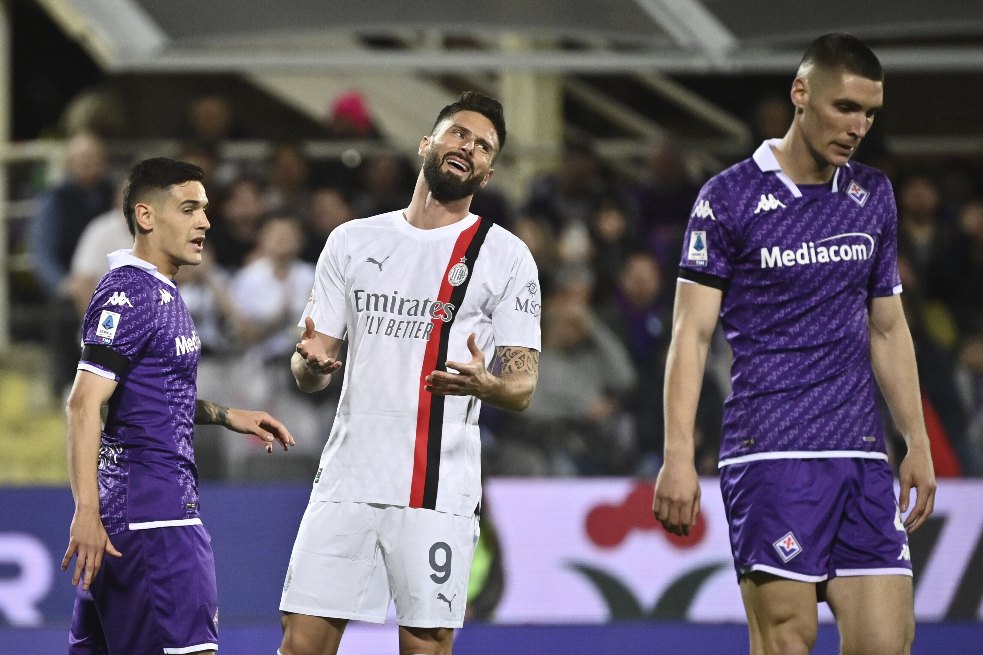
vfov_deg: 3.4
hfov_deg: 5.2
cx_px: 492
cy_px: 328
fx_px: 10921
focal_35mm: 400
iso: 2000
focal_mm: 400
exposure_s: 1/1600
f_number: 4
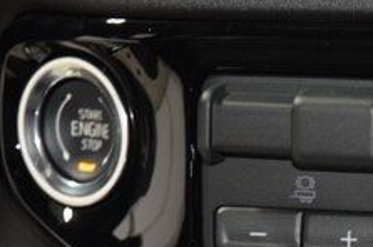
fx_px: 3125
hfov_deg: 6.8
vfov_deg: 4.5
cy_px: 191
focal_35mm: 302
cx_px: 306
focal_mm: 70
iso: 2200
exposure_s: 1/30
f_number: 4.5
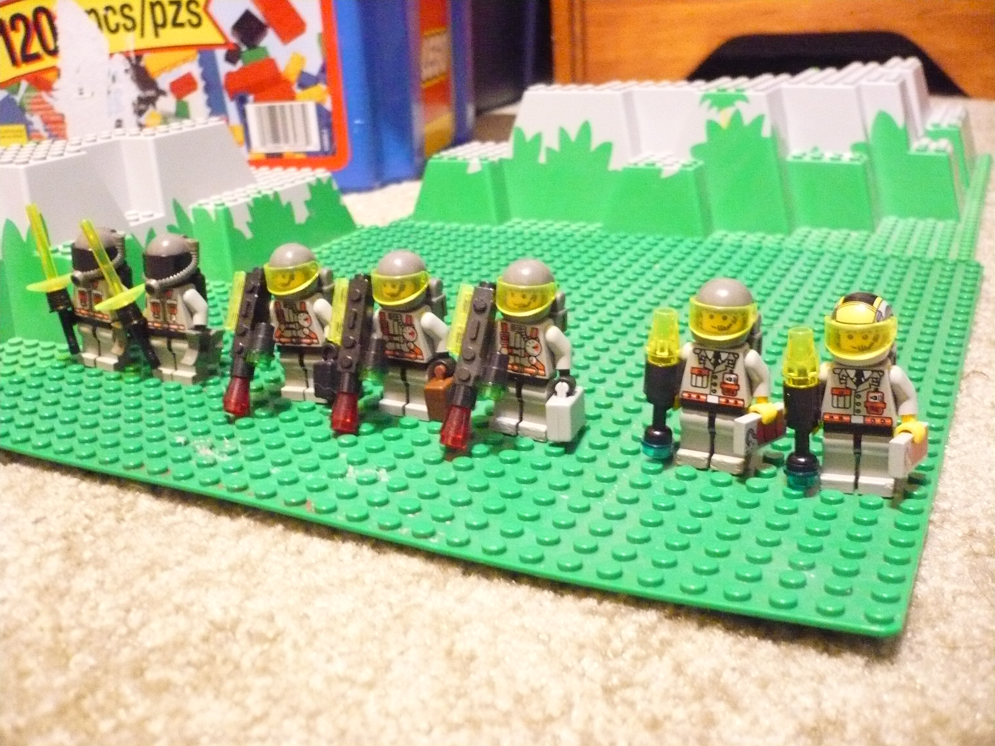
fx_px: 1006
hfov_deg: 52.6
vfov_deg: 40.7
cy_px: 373
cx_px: 498
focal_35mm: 35
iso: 800
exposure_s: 1/5
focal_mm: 5.8
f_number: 2.8
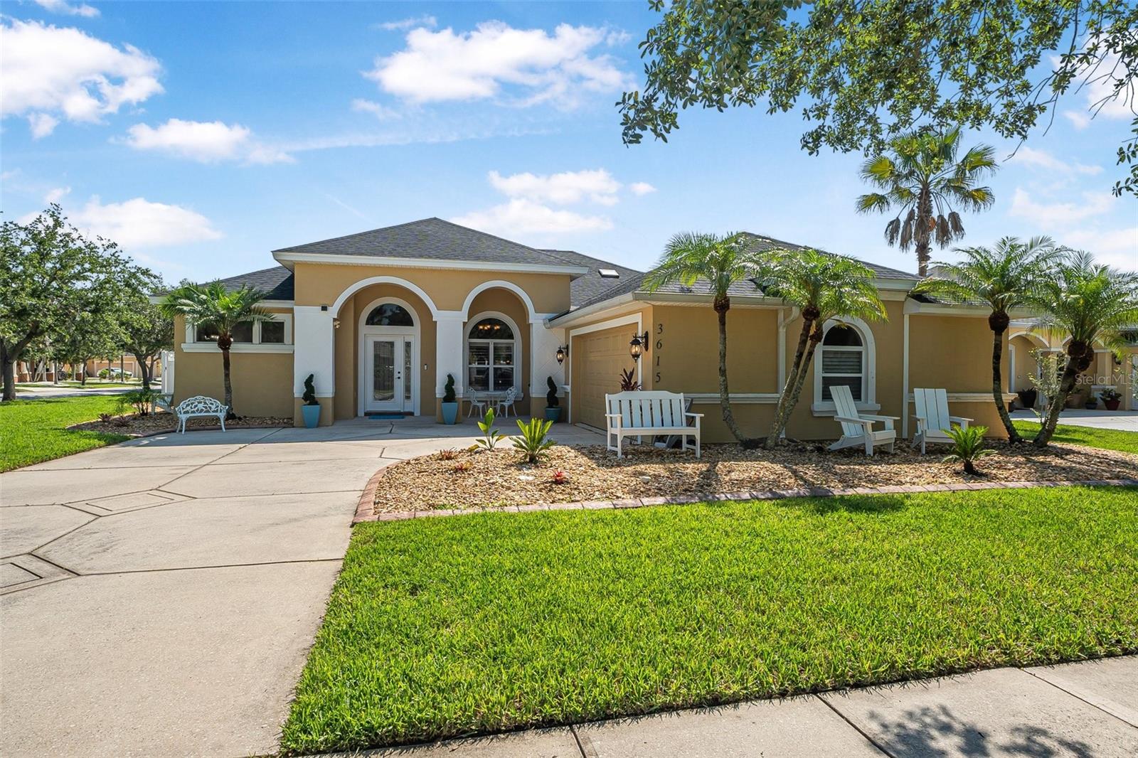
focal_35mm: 21
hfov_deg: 81.2
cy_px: 379
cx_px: 569
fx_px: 664
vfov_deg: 59.5
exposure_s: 1/250
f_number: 10
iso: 100
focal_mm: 14
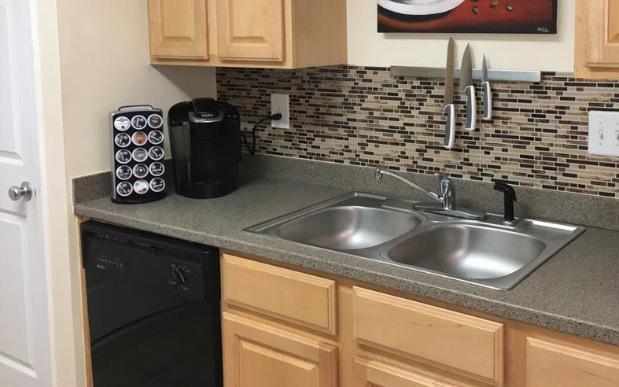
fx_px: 675
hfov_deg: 48.8
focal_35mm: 40
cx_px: 389
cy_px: 90
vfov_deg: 31.3
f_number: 2.2
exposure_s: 1/30
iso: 100
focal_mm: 4.15
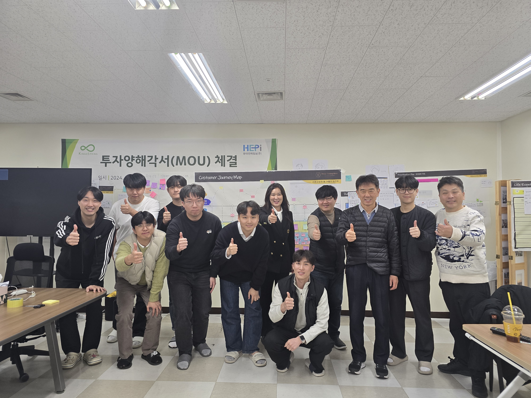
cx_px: 266
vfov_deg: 58.9
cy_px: 199
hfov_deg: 73.9
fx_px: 353
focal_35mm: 23
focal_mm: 6.3
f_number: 1.7
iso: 125
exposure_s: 1/120
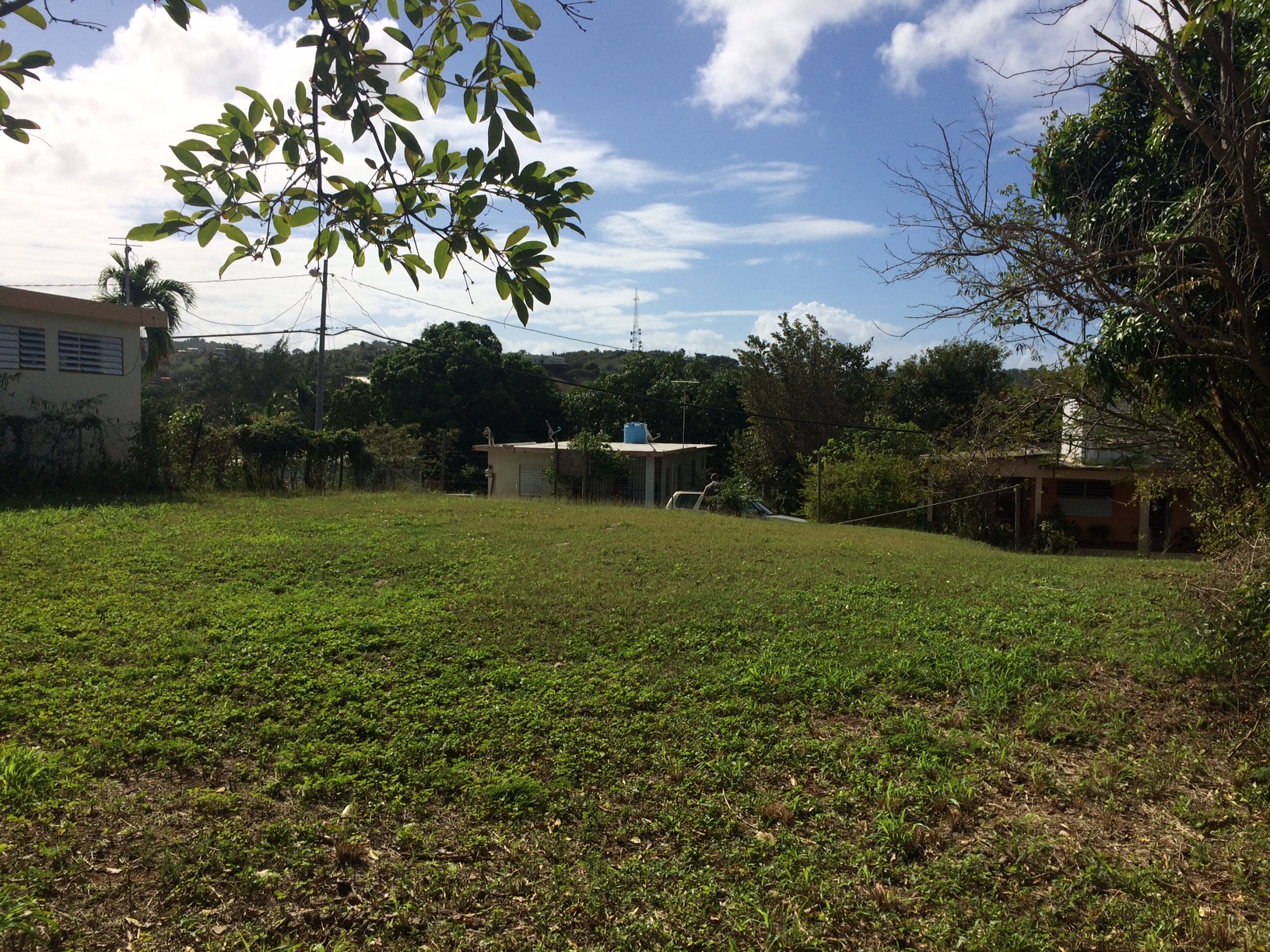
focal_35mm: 29
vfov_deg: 48.2
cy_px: 476
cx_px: 635
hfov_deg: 61.7
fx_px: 1064
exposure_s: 1/5882
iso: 40
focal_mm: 4.15
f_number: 2.2
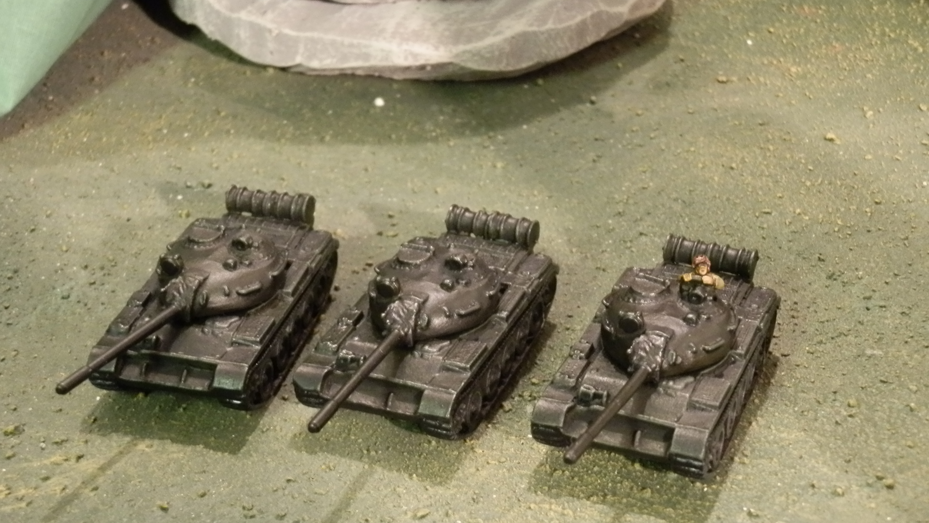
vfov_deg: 17.9
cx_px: 462
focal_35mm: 67
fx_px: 1650
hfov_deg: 31.4
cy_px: 342
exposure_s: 1/8
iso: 400
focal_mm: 10.99
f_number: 3.7
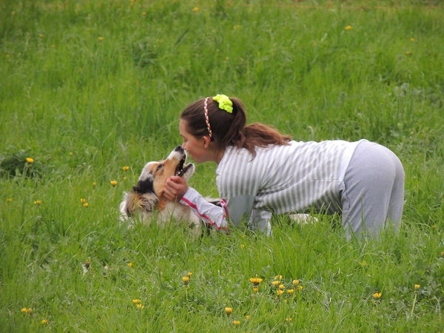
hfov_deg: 3.6
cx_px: 222
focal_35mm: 550
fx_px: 7055
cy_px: 166
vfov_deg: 2.7
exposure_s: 1/200
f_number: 4.9
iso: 800
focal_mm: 98.1
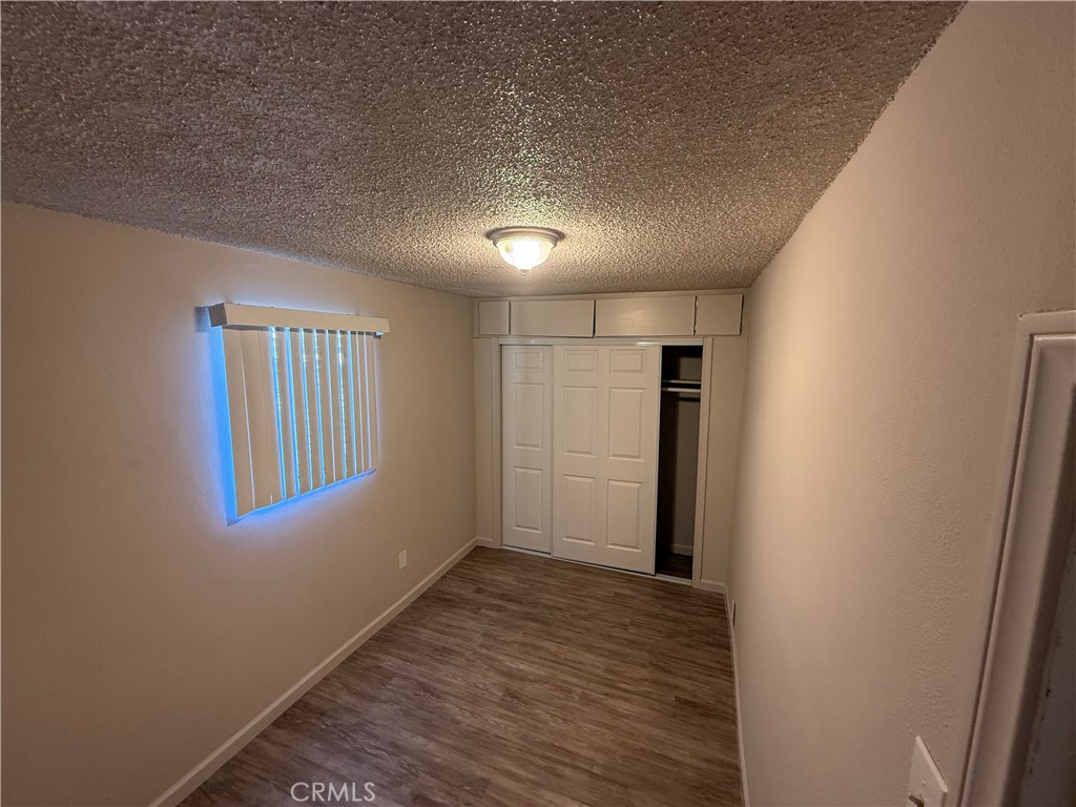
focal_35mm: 14
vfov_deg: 85.7
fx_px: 435
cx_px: 538
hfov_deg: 102.1
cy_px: 404
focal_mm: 2.22
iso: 320
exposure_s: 1/120
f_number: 2.2
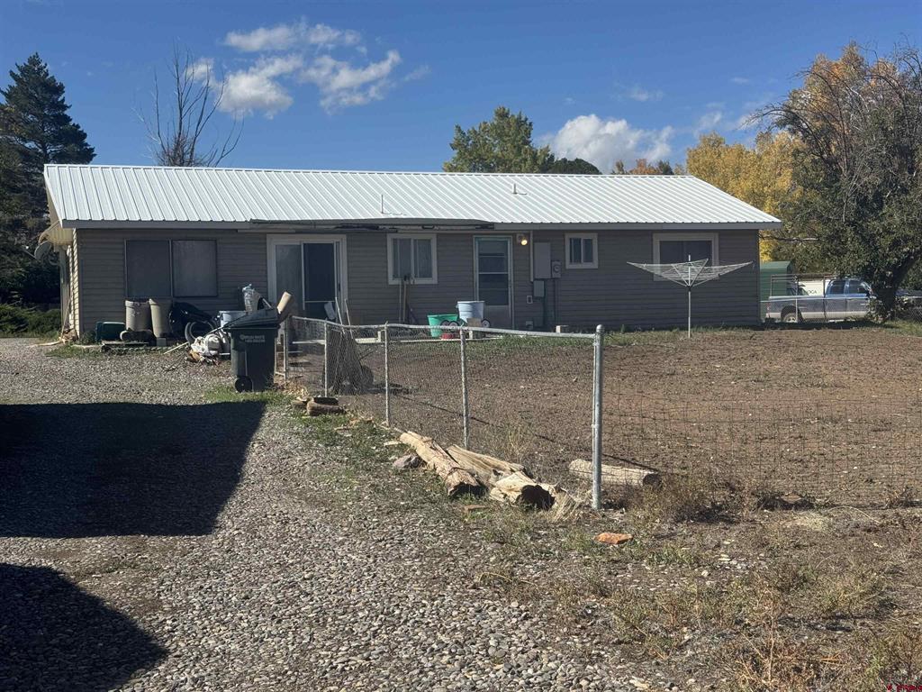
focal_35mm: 48
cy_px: 346
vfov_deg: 30.3
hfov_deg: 39.7
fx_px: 1278
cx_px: 461
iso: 64
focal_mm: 6.76
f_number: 1.78
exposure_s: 1/5848
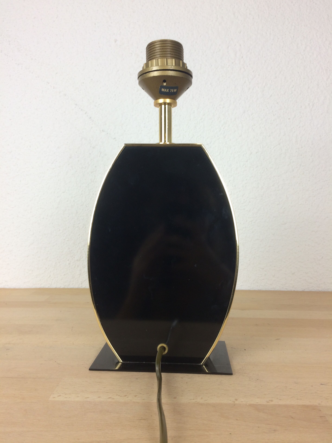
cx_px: 166
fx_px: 371
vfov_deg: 61.7
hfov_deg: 48.2
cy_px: 222
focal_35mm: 29
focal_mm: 4.15
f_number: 2.2
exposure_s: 1/50
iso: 40
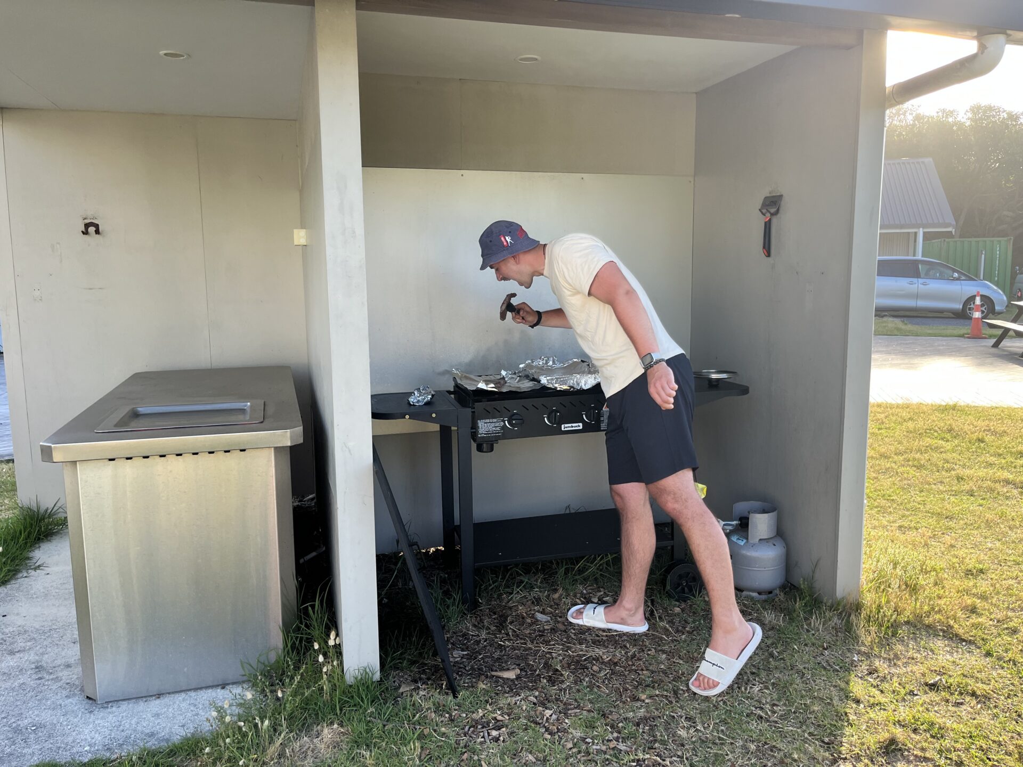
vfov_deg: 53.1
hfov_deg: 67.3
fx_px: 768
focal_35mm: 26
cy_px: 384
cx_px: 512
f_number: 1.6
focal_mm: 5.1
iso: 50
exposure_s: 1/425
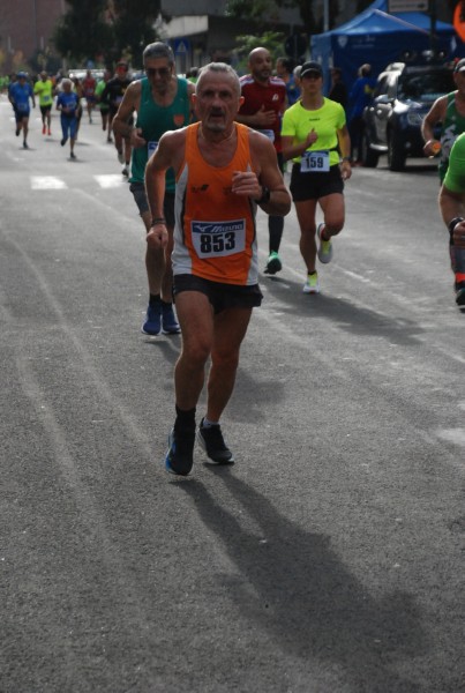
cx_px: 232
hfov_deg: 12.2
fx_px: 2168
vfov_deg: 18.1
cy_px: 346
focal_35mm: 112
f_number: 5.6
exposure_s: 1/1250
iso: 1000
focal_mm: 75
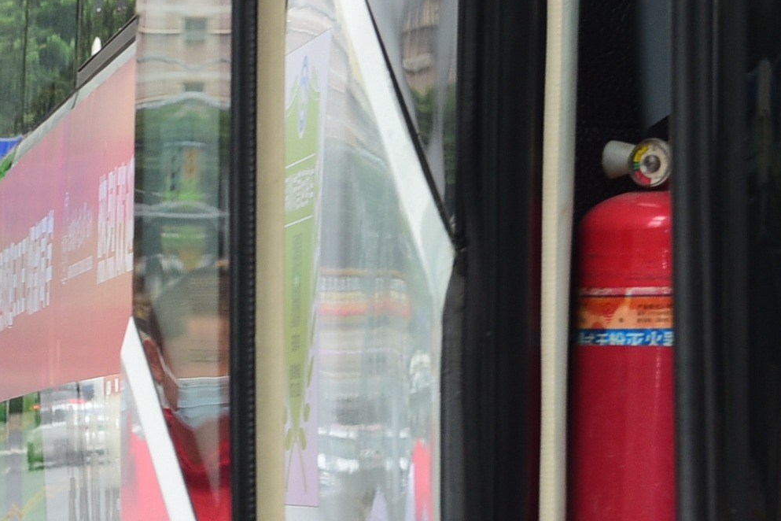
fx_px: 6269
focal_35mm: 289
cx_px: -787
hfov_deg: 6.9
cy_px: 937
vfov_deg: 4.7
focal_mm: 52
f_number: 7.1
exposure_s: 1/125
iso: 125
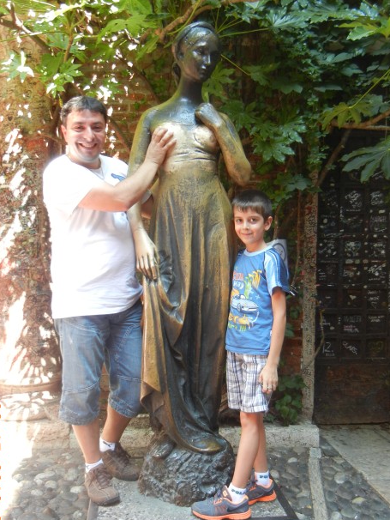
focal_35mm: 38
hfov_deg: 37.7
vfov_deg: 48.9
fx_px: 570
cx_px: 188
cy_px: 275
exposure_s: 1/56.2
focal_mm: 5.4
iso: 160
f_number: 3.5
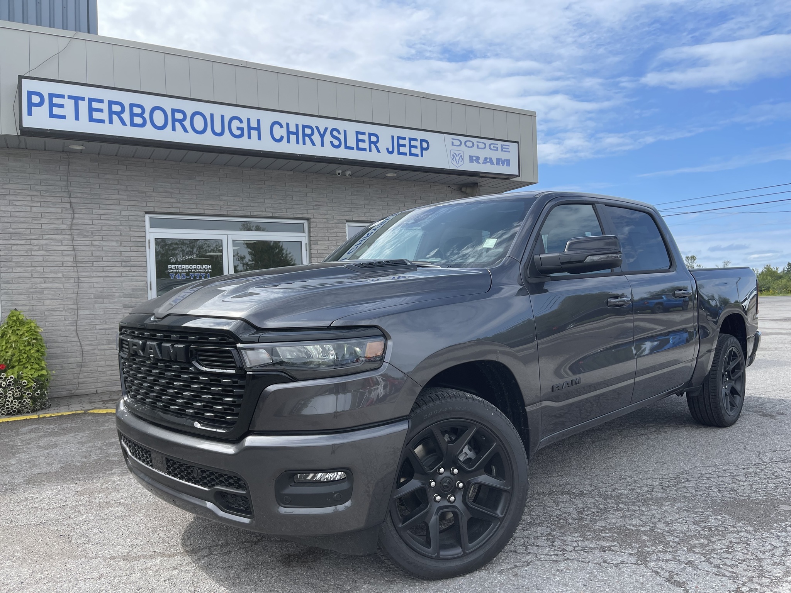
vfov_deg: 53.1
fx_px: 594
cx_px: 396
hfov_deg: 67.3
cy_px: 296
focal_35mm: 26
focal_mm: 5.1
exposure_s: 1/3086
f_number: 1.6
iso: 50
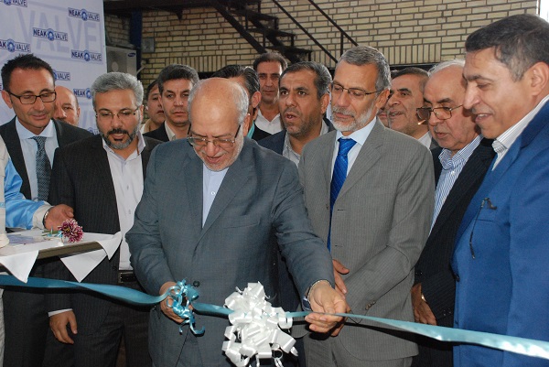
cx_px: 274
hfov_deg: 41.1
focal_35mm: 48
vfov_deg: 28.1
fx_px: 733
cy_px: 184
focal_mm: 32
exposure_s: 1/60
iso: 1600
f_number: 5.6
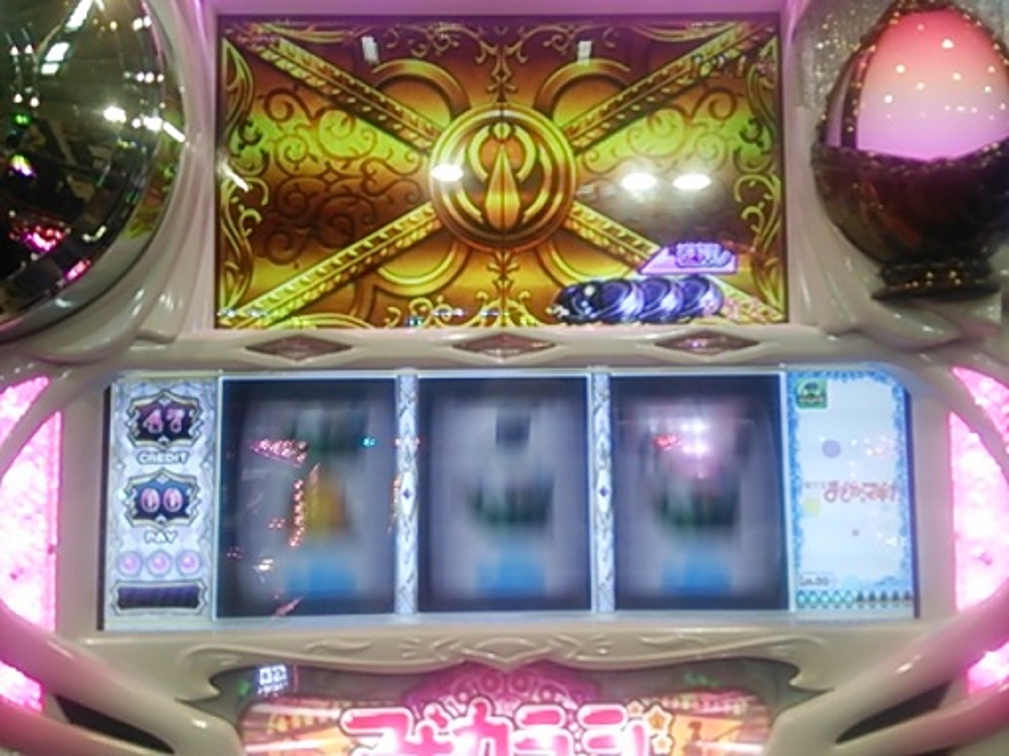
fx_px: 874
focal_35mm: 30
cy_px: 378
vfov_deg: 46.8
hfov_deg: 60.0
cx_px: 504
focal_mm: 4.06
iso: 64
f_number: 1.94
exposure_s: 1/59
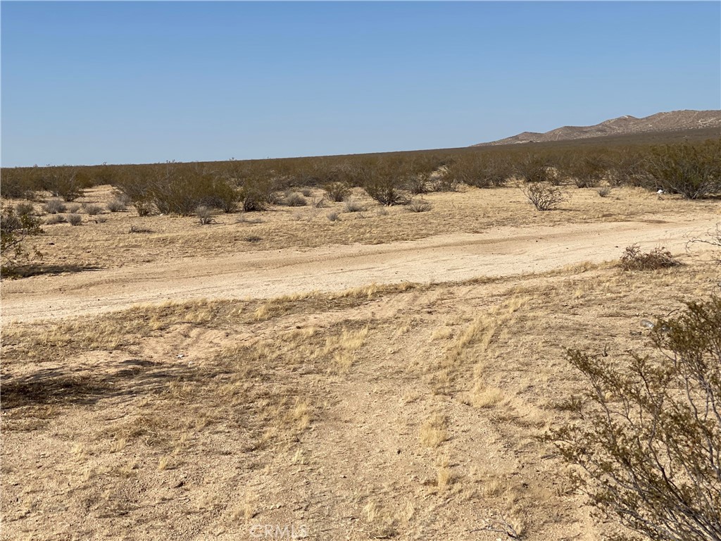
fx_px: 1333
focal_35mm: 64
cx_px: 360
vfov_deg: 22.9
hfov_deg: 30.3
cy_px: 270
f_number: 2.2
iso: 32
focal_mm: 7.5
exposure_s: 1/3215
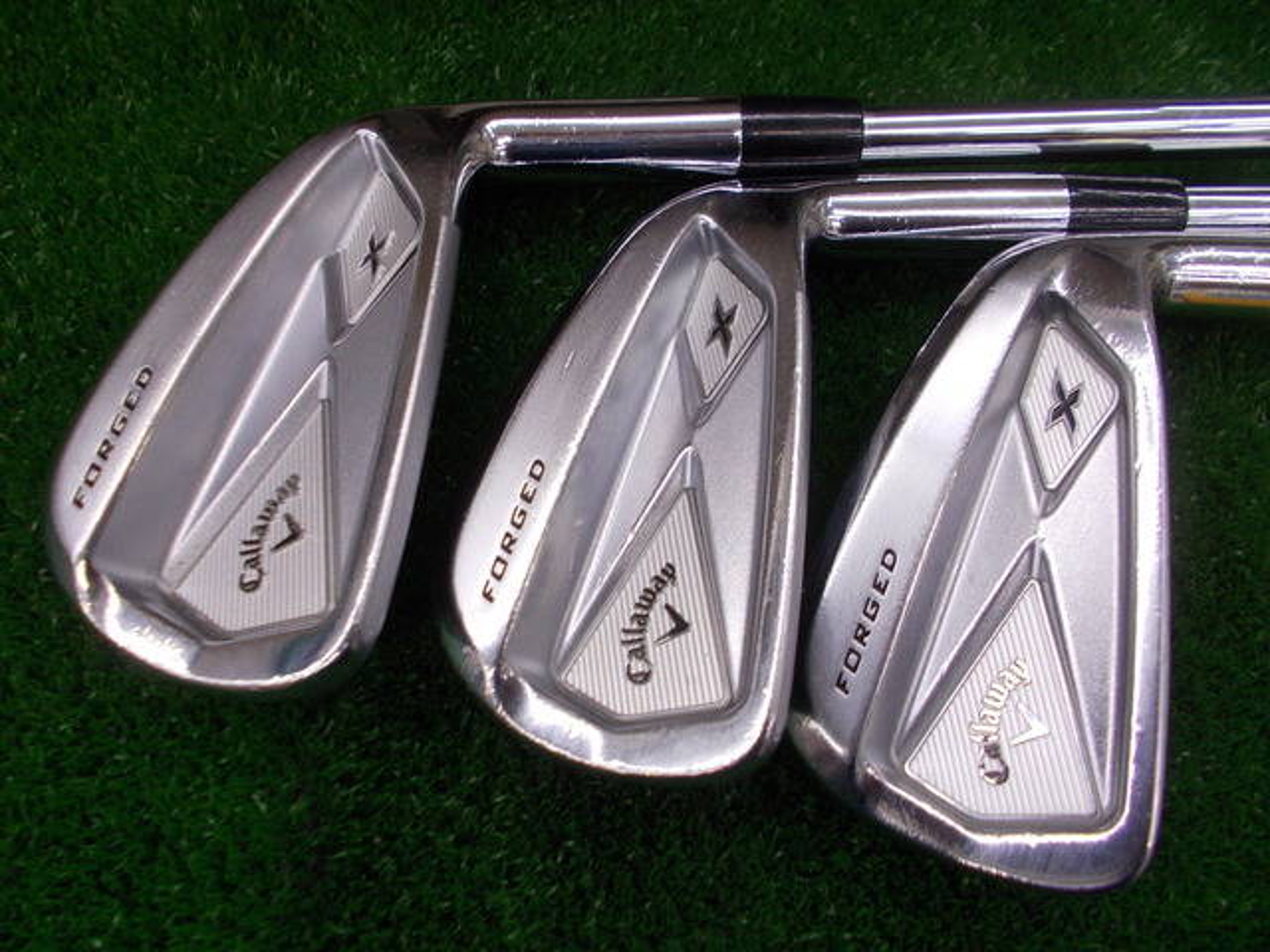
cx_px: 635
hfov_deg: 67.3
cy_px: 476
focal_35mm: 26
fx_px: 954
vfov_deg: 53.1
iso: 125
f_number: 3.2
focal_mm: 4.6
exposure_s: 1/25
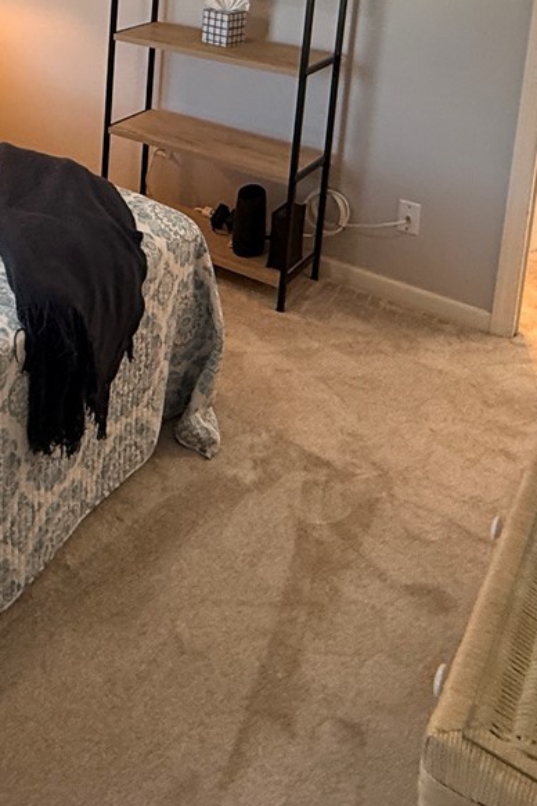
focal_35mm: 40
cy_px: -15
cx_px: -51
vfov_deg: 41.5
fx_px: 895
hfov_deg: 30.0
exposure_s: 1/60
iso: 250
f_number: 2.2
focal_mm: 2.22
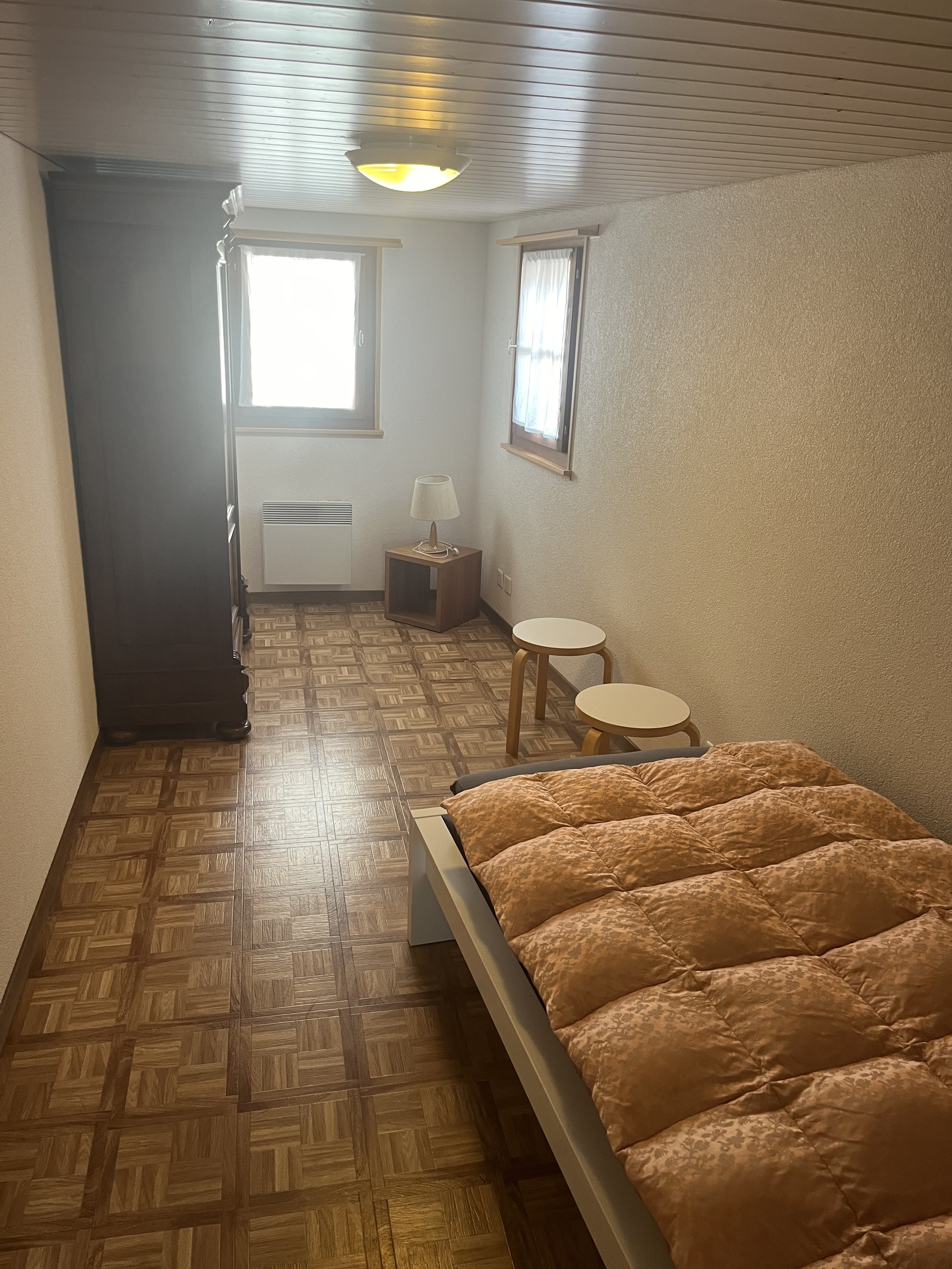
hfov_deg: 53.1
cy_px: 634
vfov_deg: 67.3
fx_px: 953
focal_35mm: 26
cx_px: 476
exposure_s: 1/50
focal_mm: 5.1
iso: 160
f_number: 1.6
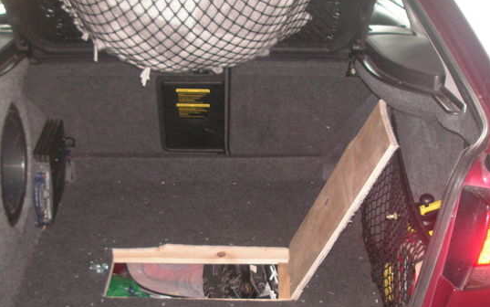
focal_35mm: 48
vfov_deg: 26.8
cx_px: 232
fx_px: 641
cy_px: 200
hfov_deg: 41.8
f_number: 3.3
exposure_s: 1/45
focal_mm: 6.3
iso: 160
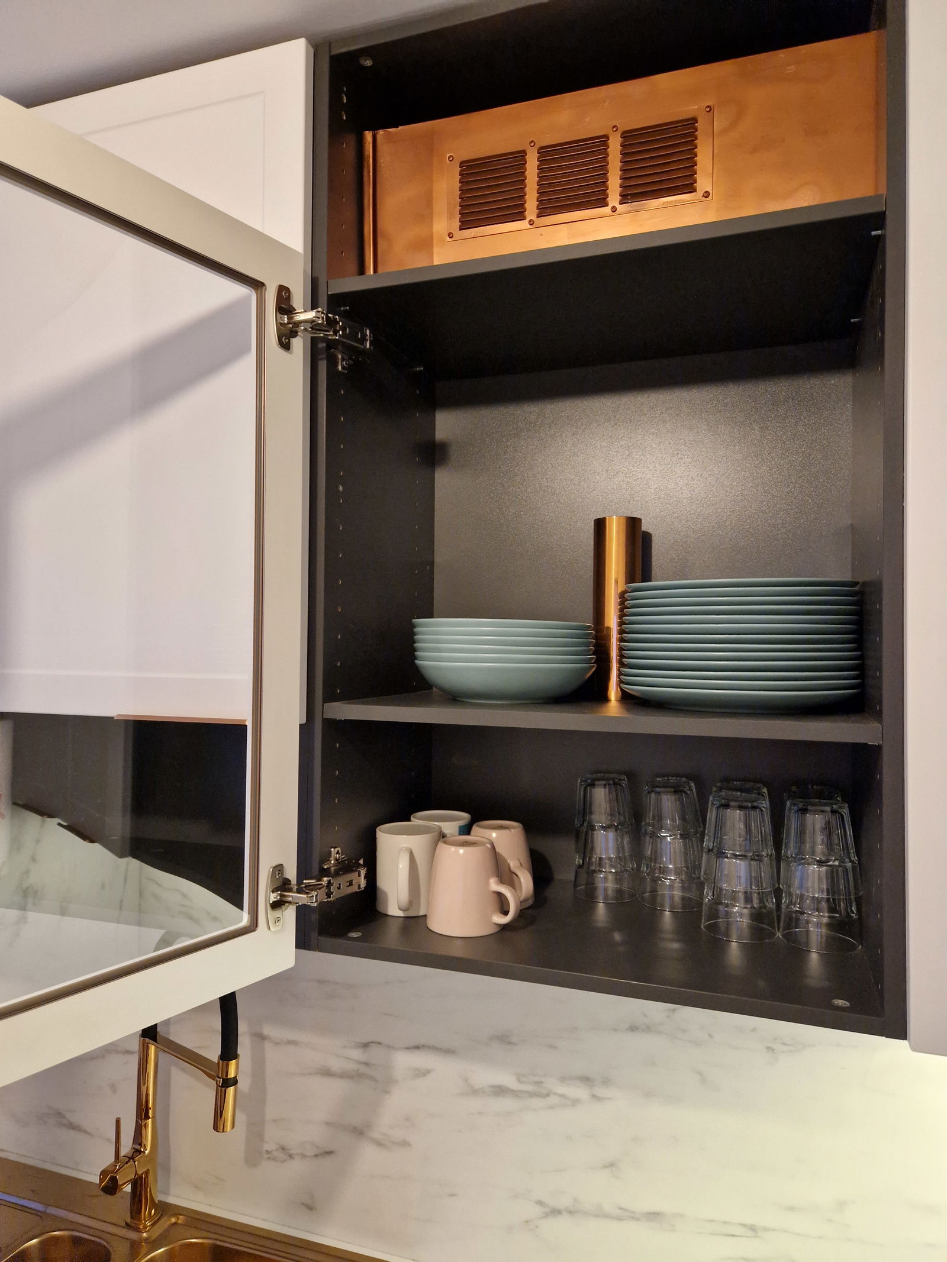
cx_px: 474
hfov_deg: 58.9
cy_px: 631
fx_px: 839
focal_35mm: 23
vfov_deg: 73.9
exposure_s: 1/100
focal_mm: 5.4
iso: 800
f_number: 1.8
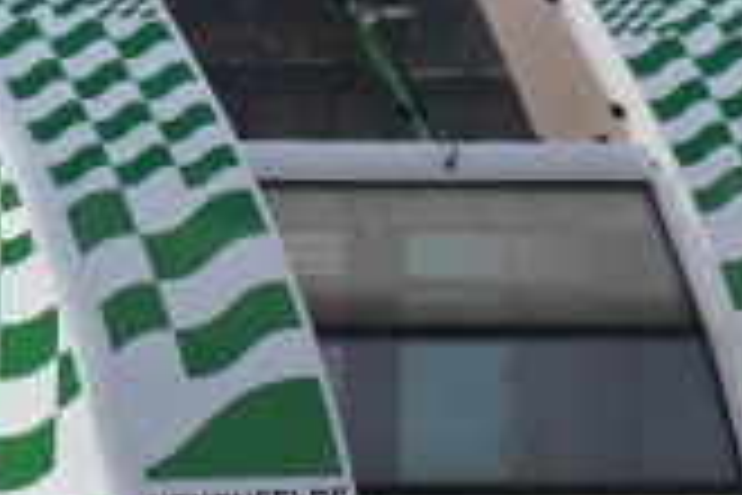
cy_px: 196
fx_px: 15354
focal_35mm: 745
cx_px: -940
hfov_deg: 2.7
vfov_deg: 1.8
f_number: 7.1
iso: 100
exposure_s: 1/400
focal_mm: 120
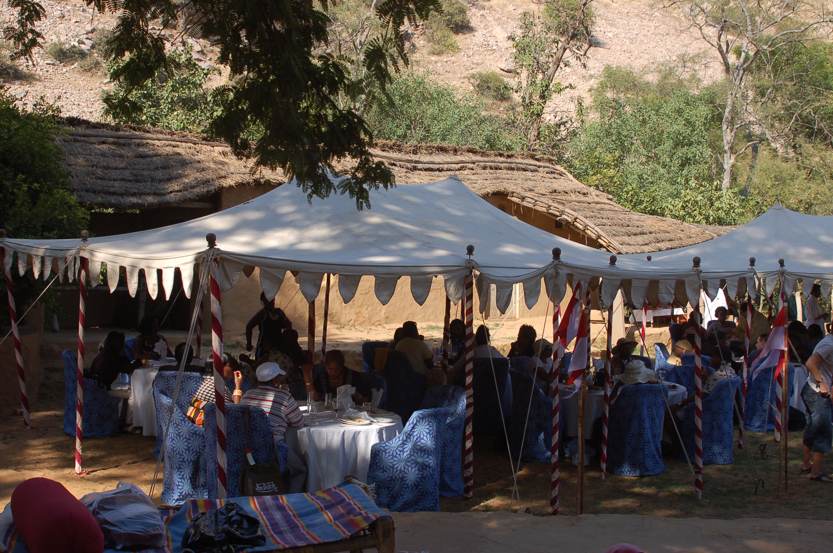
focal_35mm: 42
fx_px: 970
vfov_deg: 31.8
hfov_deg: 46.5
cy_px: 276
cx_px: 416
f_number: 8
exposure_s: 1/250
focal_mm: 28
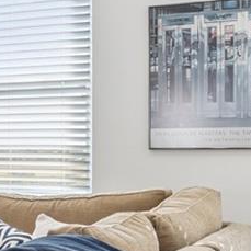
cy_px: 159
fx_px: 779
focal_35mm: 95
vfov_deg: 18.3
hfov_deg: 15.1
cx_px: -241
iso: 800
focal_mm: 16
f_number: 10
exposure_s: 1/160
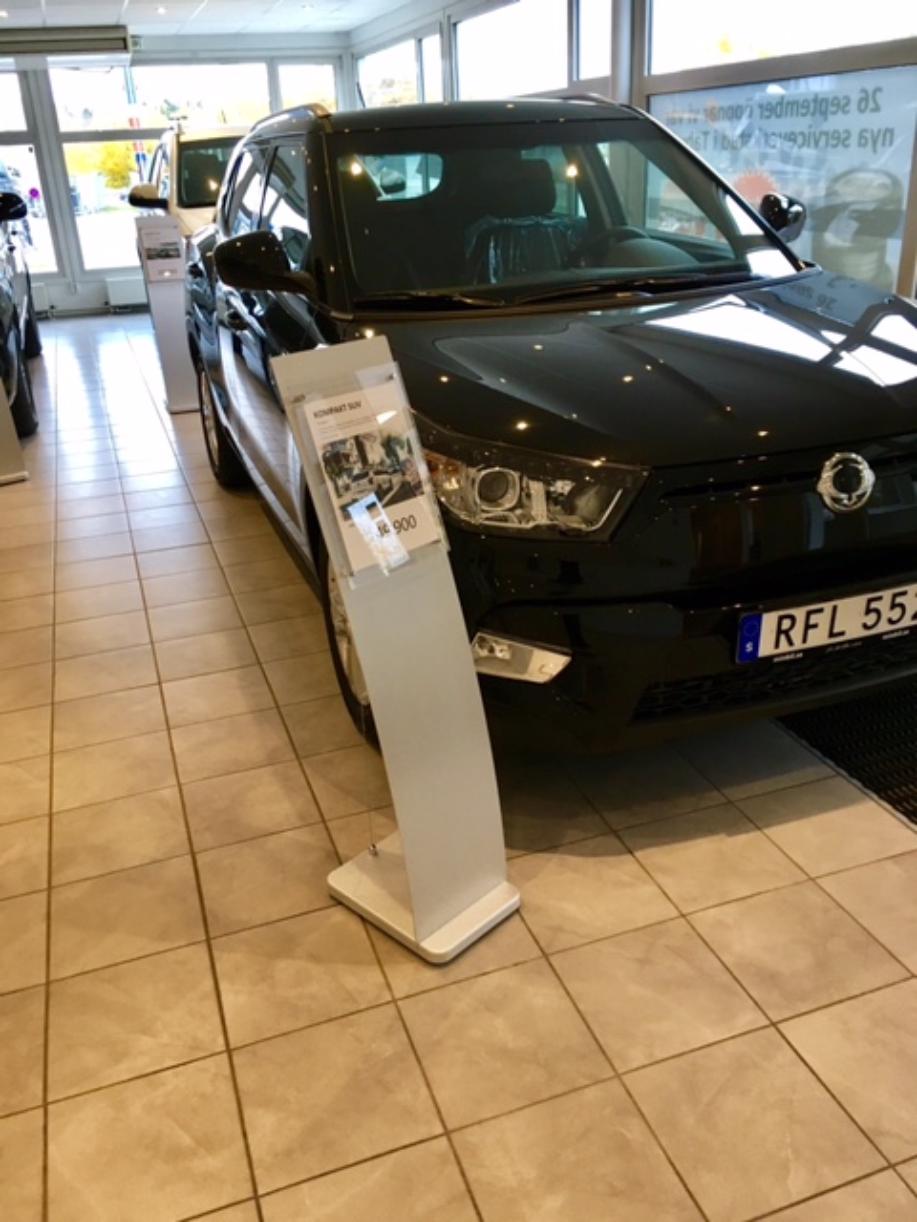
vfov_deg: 61.7
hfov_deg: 48.2
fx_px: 1024
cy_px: 611
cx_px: 458
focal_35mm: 29
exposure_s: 1/33
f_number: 2.2
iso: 50
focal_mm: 4.15
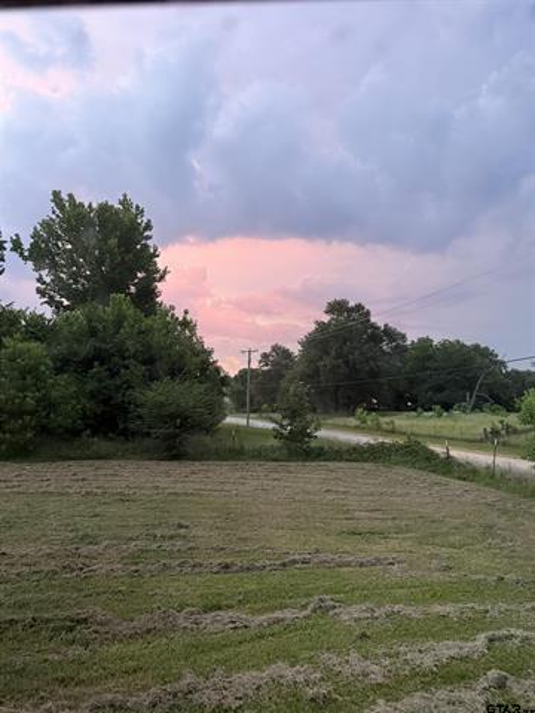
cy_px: 356
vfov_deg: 71.6
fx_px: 495
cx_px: 268
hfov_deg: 56.8
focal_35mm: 24
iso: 640
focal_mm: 6.76
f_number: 1.78
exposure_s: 1/40
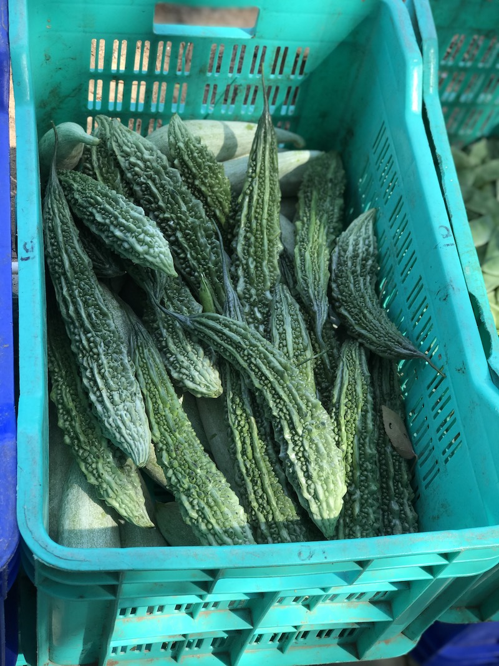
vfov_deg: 33.8
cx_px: 250
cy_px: 333
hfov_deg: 25.7
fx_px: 1096
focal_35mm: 57
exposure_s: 1/157
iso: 20
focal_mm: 6.6
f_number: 2.8
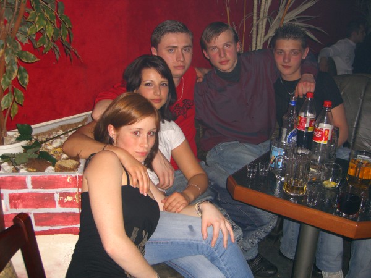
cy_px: 139
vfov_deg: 37.7
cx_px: 186
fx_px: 407
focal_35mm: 38
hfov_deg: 49.0
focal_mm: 7.9
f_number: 2.8
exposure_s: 1/60
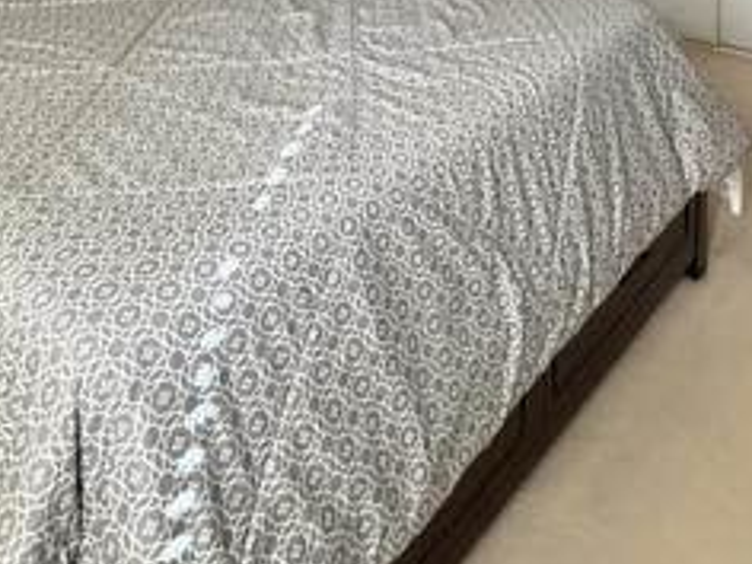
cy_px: -175
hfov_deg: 48.4
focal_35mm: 38
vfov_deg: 29.9
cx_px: 481
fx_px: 826
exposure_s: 1/60
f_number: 2.2
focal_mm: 2.22
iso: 800
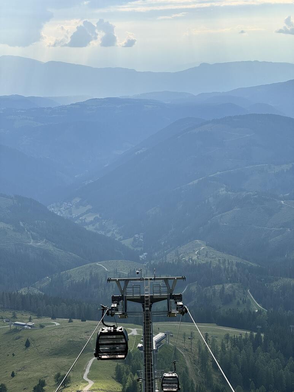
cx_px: 147
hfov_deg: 19.1
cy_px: 196
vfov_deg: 25.3
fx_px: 872
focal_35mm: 77
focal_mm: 9
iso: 25
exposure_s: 1/555
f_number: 2.8
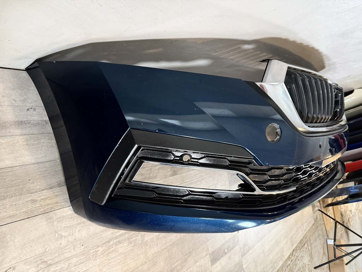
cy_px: 136
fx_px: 251
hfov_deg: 71.6
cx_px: 181
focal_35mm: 24
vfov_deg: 56.8
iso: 320
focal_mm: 6.76
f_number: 1.78
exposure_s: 1/50
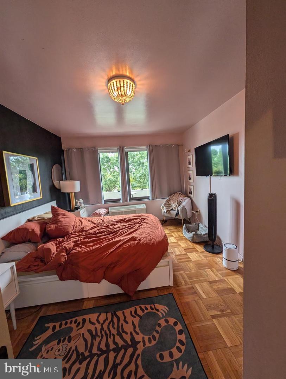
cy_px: 190
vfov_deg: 110.5
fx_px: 132
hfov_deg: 94.6
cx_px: 143
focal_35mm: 12
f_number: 1.7
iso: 74
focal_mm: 2.02
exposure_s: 1/120
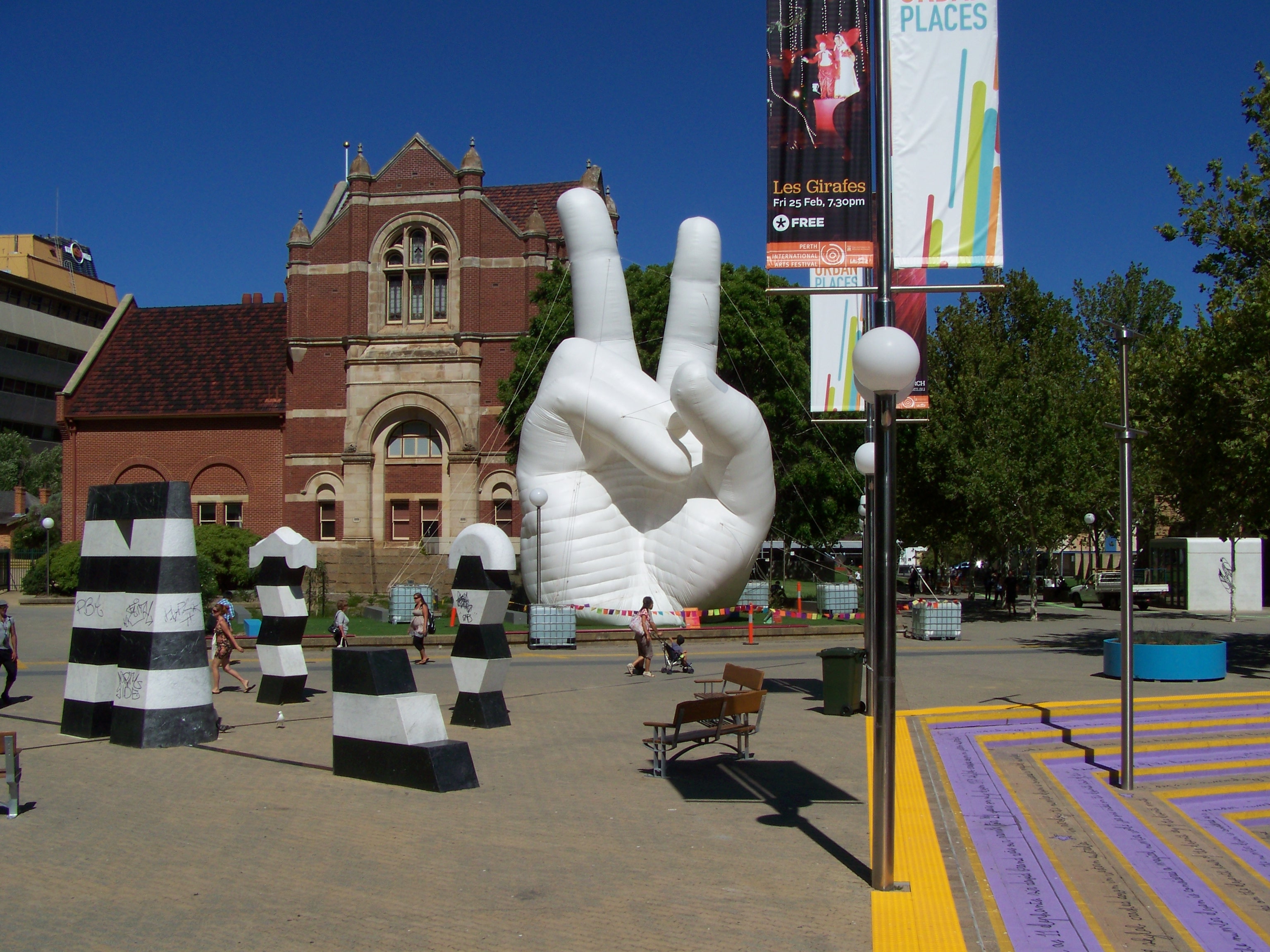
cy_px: 476
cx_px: 635
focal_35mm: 38
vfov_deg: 37.7
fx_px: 1394
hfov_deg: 49.0
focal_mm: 6.3
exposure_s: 1/640
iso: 64
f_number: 5.6
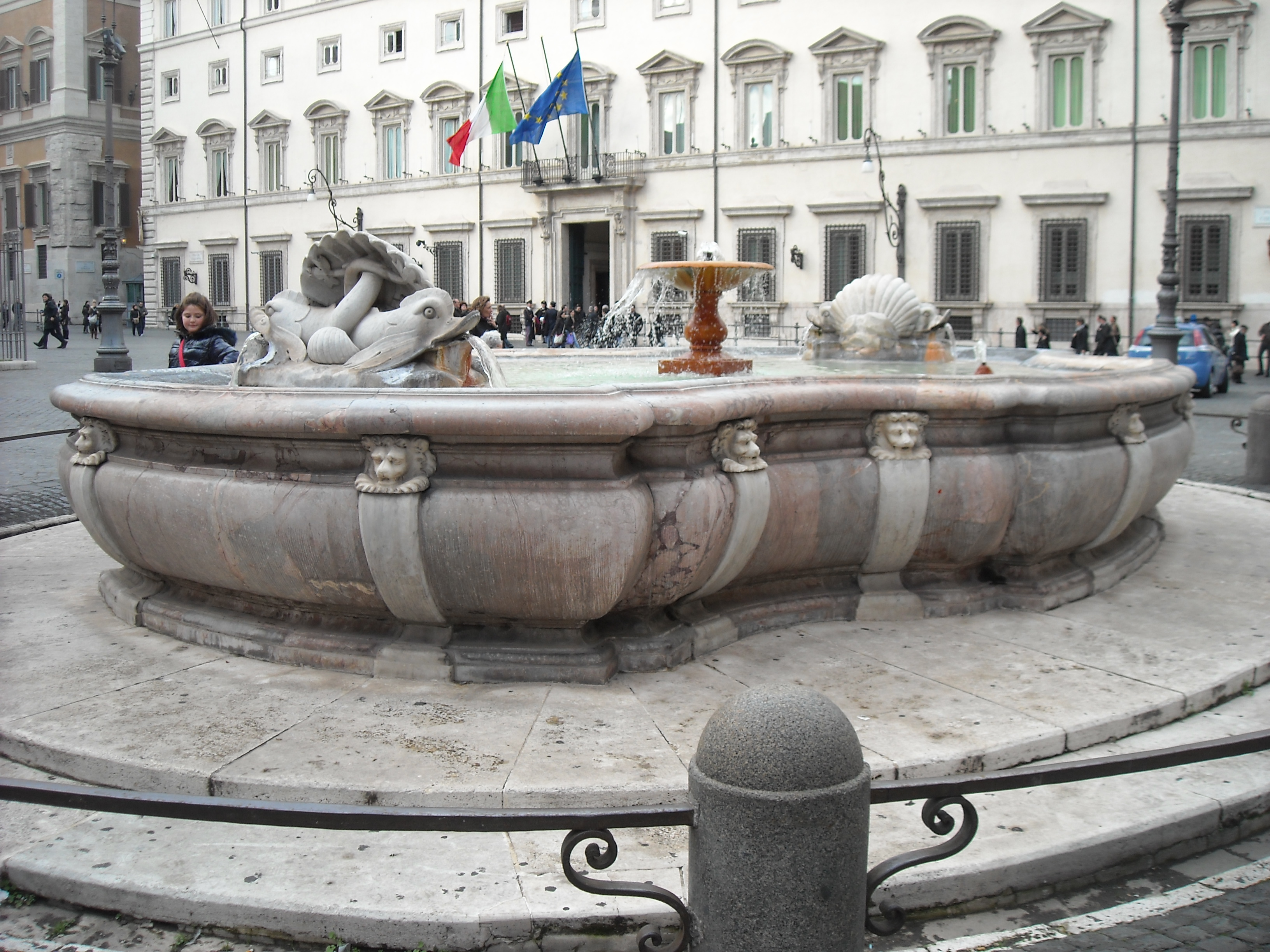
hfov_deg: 52.6
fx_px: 1284
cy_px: 476
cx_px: 635
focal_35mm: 35
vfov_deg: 40.7
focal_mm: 5.7
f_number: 2.8
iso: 64
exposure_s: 1/209
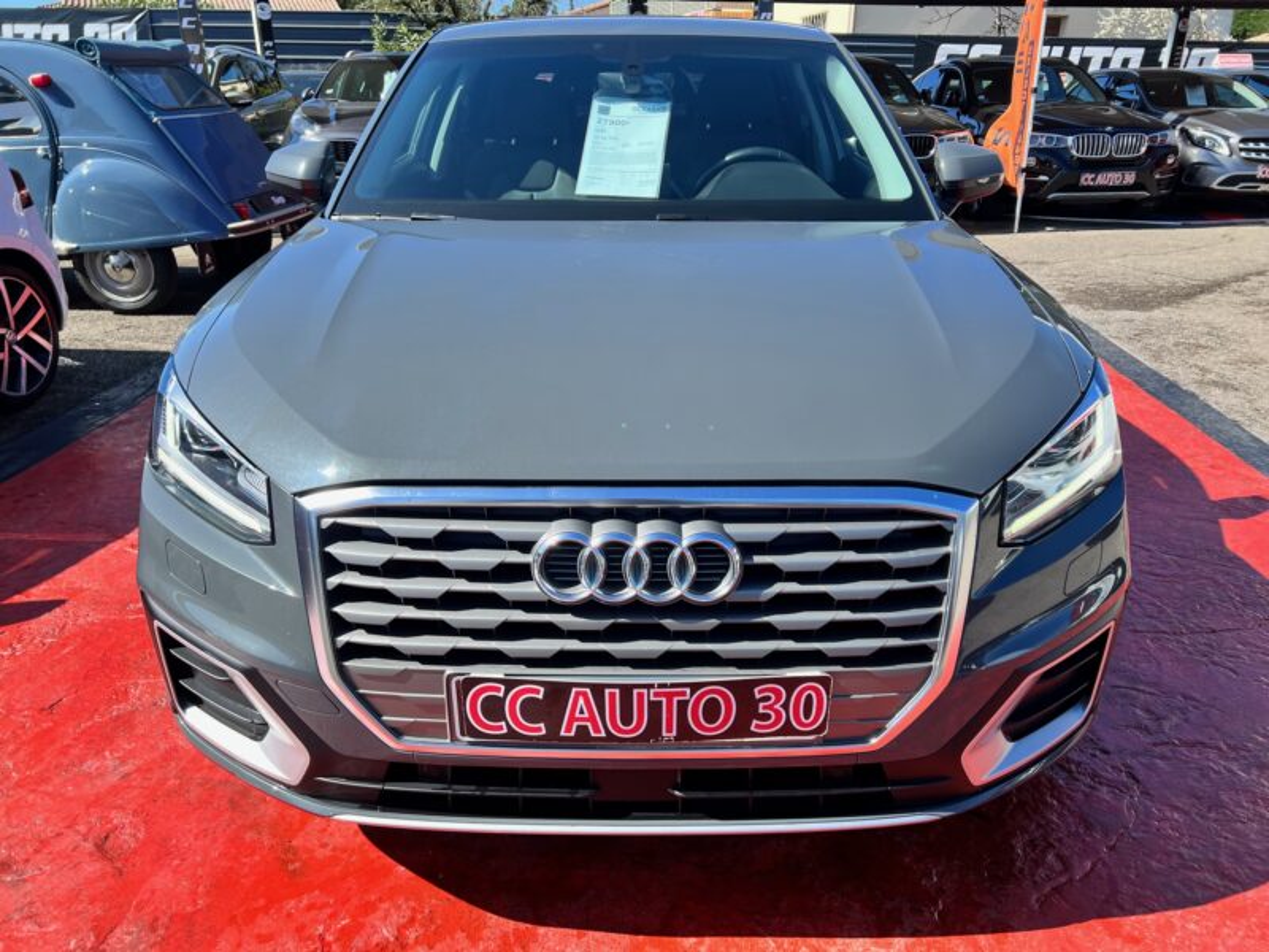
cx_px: 634
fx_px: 953
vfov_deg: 53.1
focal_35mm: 26
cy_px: 476
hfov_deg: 67.3
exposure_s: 1/1621
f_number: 1.5
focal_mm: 5.7
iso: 50
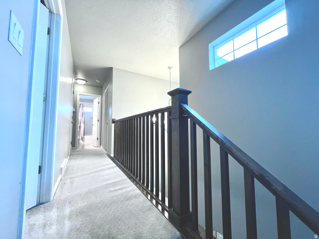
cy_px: 120
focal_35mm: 13
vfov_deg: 89.9
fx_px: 120
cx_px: 160
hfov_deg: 106.2
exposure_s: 1/120
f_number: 1.8
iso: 200
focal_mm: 1.57
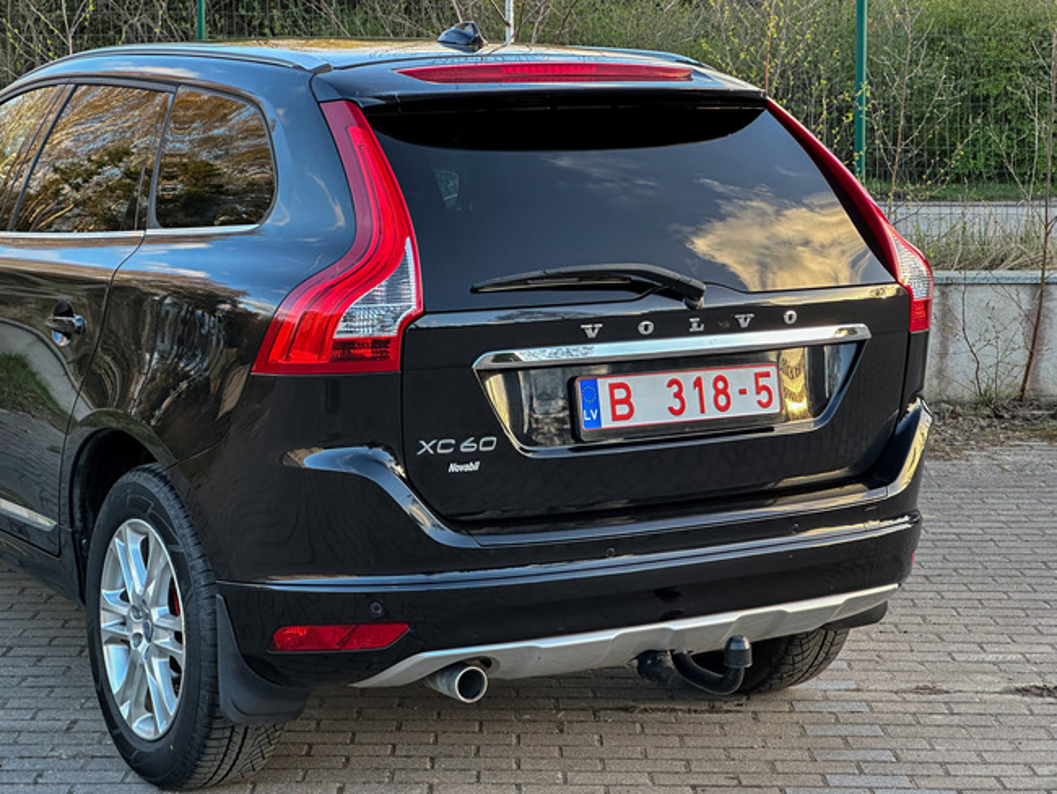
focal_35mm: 77
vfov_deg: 19.2
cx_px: 528
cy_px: 397
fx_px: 2352
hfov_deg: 25.3
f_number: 2.8
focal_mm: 9
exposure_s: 1/99
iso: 125
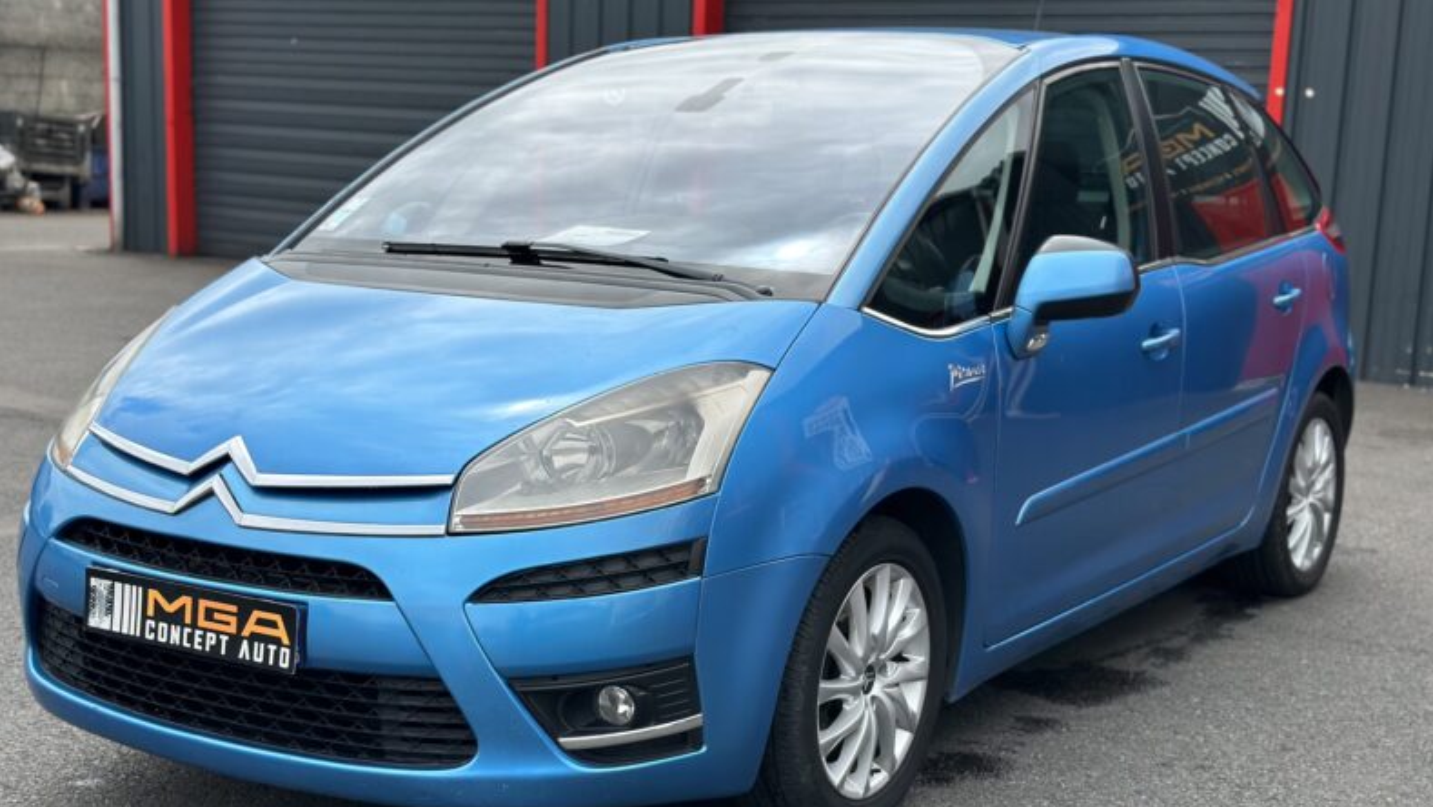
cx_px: 712
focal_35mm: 53
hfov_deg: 39.2
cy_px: 485
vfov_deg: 22.6
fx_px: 2014
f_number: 1.78
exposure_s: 1/4785
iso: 100
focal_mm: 6.86
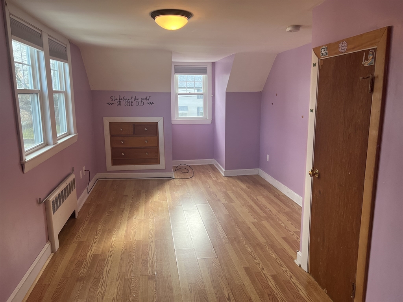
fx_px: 303
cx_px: 202
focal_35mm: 26
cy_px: 151
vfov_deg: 53.1
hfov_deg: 67.3
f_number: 1.5
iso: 64
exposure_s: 1/144
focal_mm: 5.7
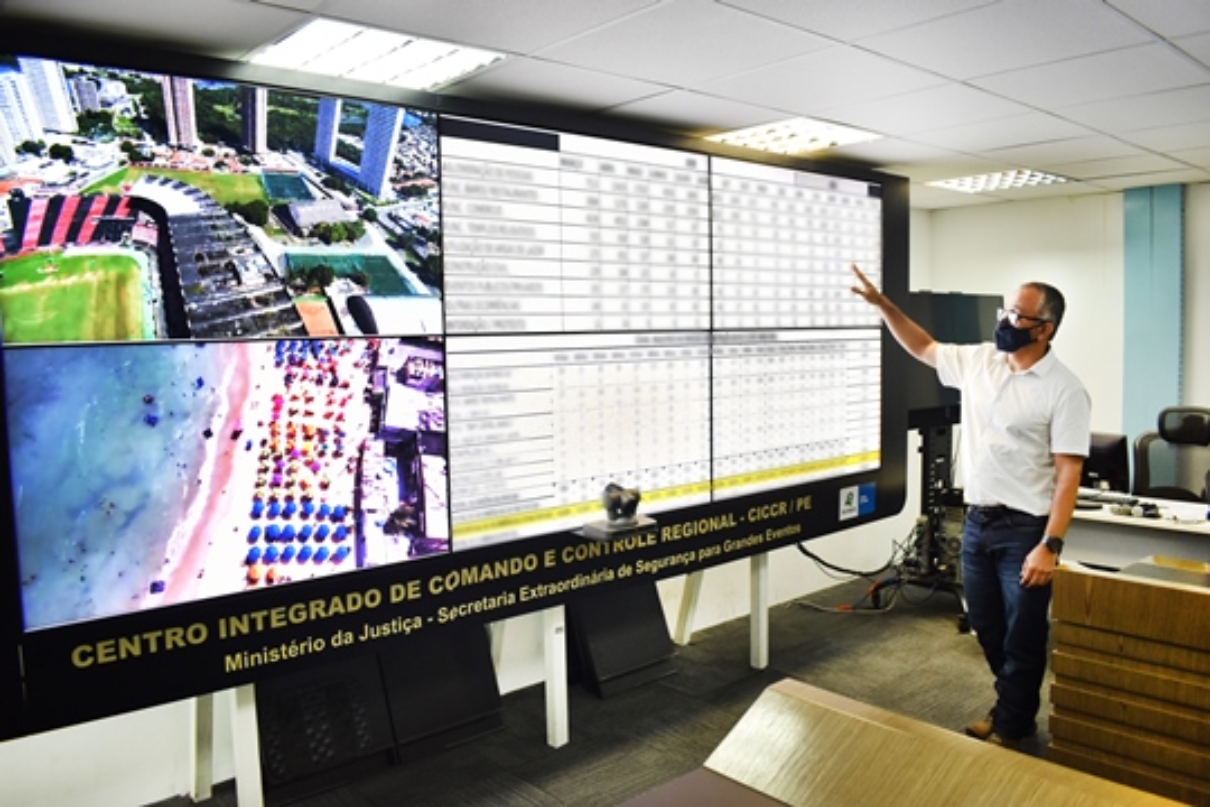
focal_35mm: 27
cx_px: 605
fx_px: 907
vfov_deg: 47.9
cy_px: 404
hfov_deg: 67.4
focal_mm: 18
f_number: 3.5
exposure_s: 1/80
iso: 800
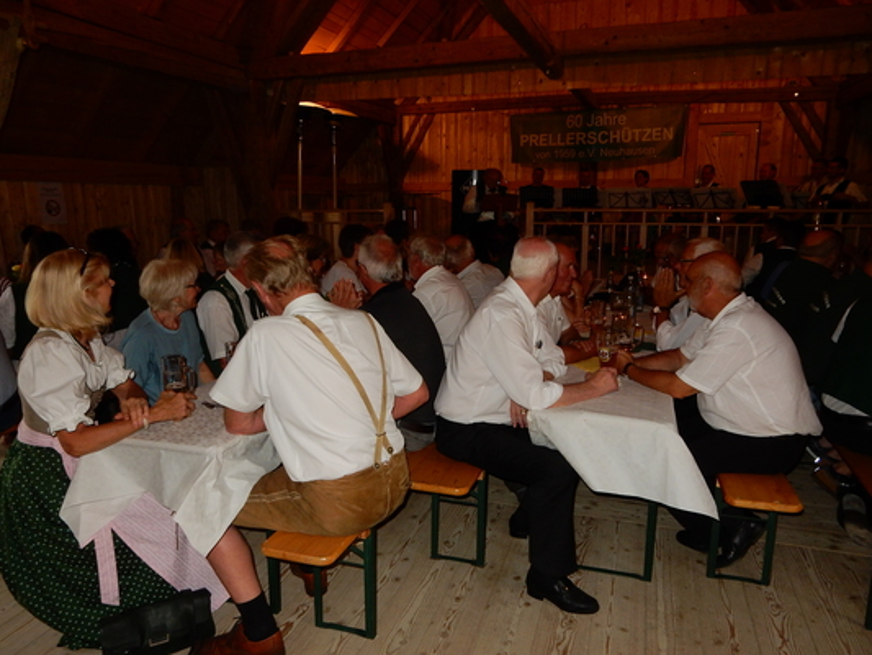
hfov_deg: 69.4
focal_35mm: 25
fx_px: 630
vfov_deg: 54.9
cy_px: 328
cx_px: 436
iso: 200
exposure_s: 1/30
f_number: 3.7
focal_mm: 4.5
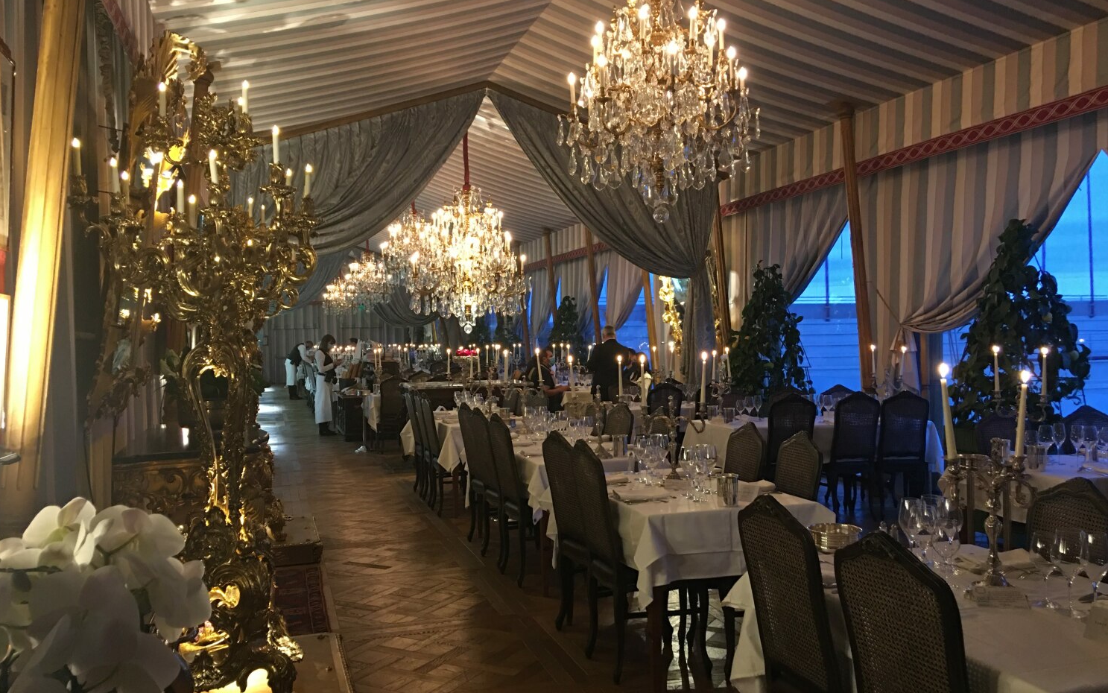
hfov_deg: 61.2
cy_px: 361
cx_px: 551
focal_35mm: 31
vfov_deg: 40.6
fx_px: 936
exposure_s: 1/8
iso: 100
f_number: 2.2
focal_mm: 4.15
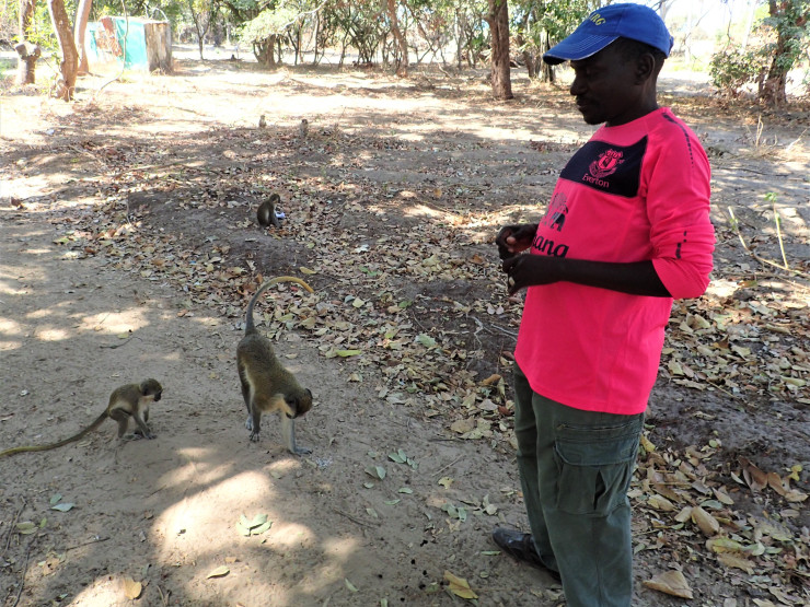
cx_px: 405
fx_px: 585
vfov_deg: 54.9
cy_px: 304
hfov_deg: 69.4
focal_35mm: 25
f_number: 2.8
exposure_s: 1/160
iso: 100
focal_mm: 4.5
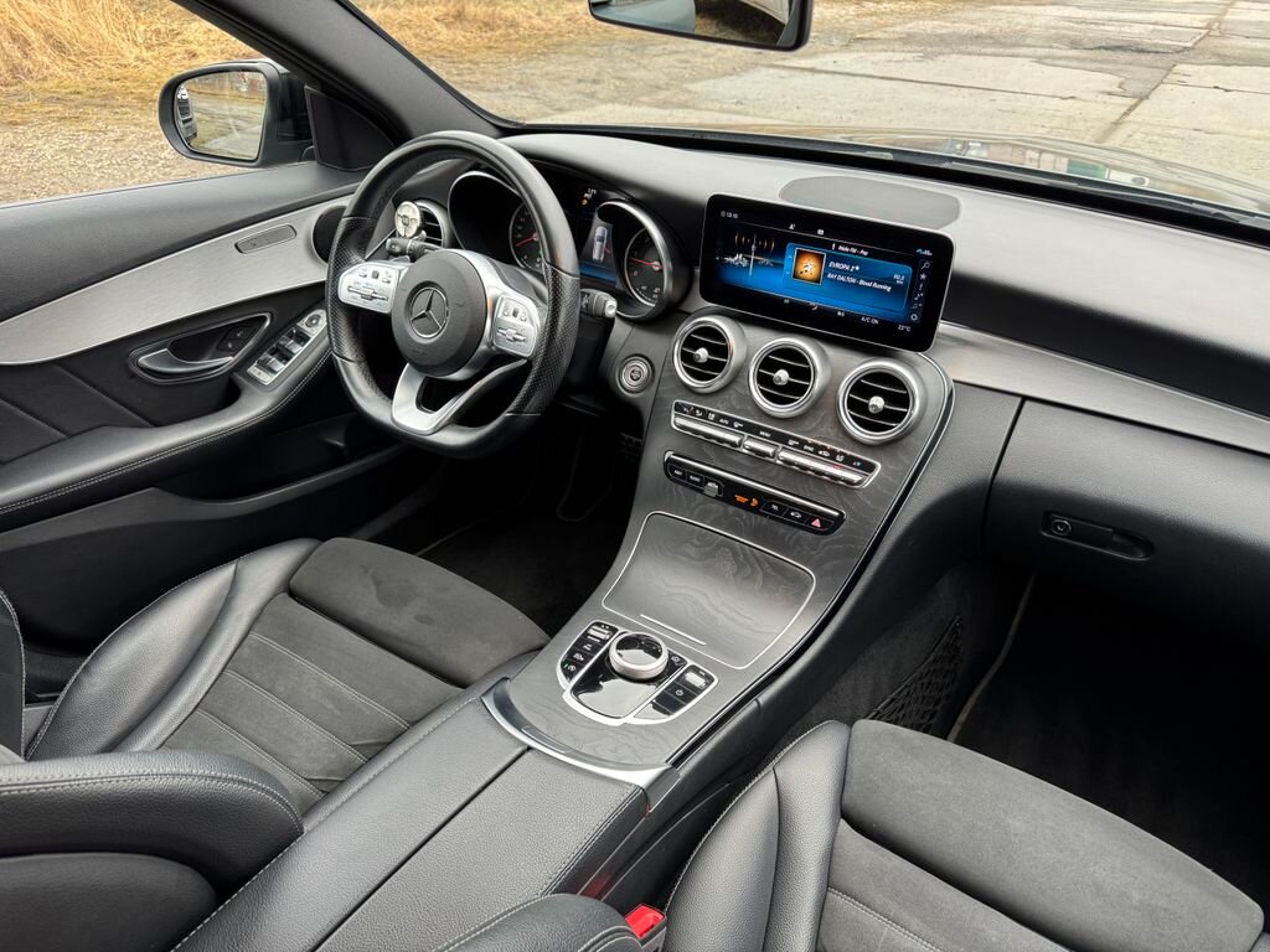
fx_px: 881
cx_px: 635
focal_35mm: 24
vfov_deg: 56.8
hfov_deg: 71.6
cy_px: 476
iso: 125
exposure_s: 1/121
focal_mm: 6.76
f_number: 1.78
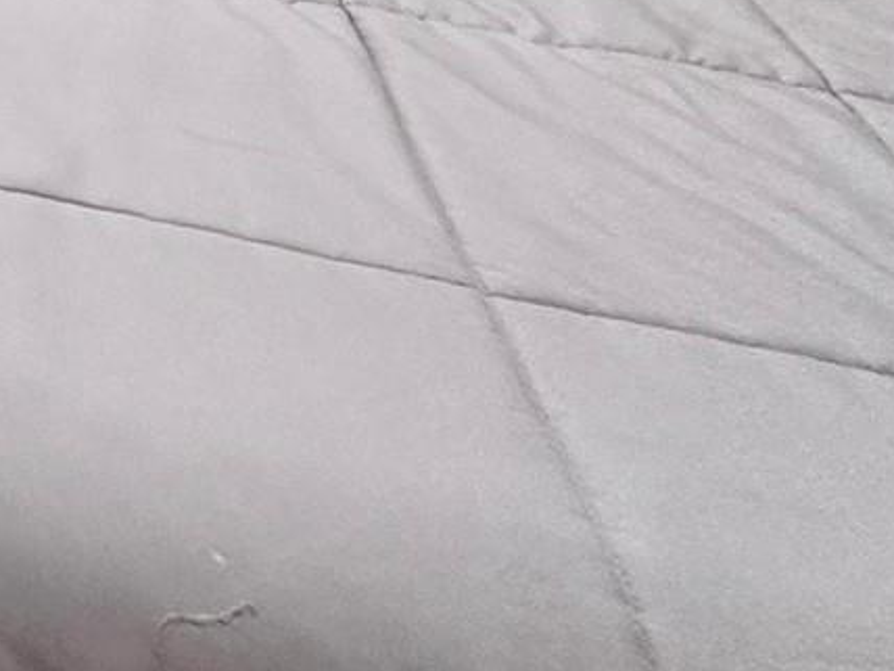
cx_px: -719
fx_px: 1730
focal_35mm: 67
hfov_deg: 20.4
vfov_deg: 15.3
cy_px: -832
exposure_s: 1/60
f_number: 2.2
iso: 200
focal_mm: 2.22
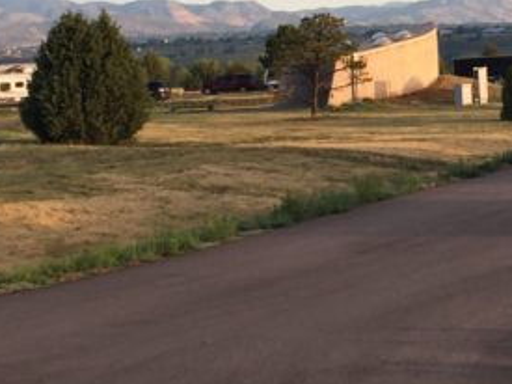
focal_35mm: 108
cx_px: 378
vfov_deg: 13.6
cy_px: 58
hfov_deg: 18.1
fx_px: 1597
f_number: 2.2
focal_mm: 4.15
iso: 32
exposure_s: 1/449
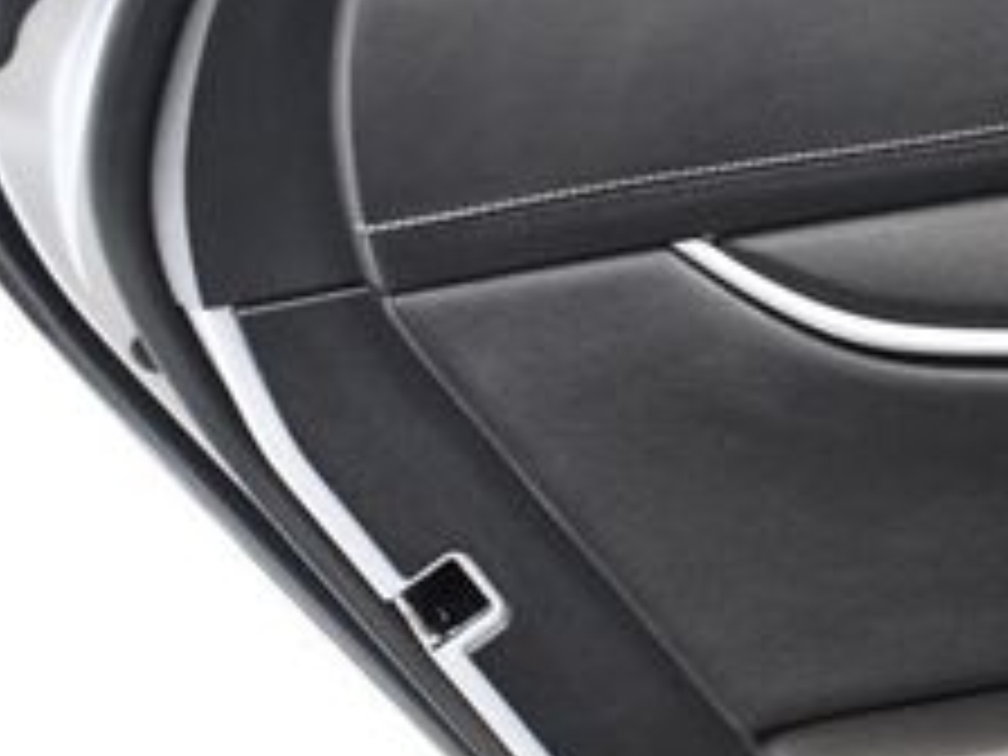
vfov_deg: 14.7
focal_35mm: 99
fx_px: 2883
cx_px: 1336
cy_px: 734
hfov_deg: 18.4
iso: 3200
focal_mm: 18
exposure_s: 1/80
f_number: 3.5
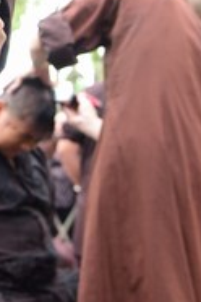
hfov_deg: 9.9
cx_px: -118
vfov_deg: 15.2
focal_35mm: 133
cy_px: 11
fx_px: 1114
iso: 800
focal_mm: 38
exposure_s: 1/50
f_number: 4.5
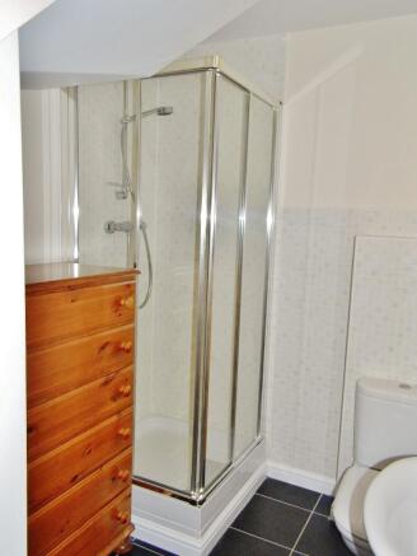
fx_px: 466
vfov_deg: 61.6
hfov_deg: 48.2
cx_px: 208
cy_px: 278
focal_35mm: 29
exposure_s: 1/60
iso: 100
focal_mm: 5.2
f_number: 3.2
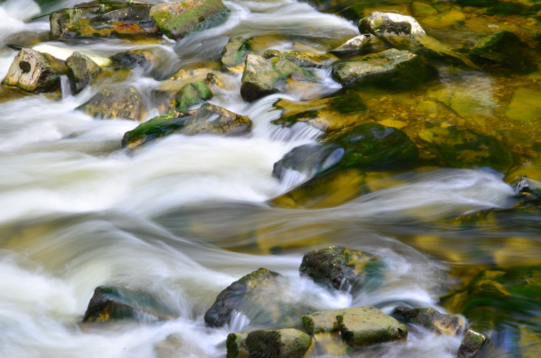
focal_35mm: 105
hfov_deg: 19.5
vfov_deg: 13.0
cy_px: 179
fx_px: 1574
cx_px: 270
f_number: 32
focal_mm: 70
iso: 100
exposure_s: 1/2
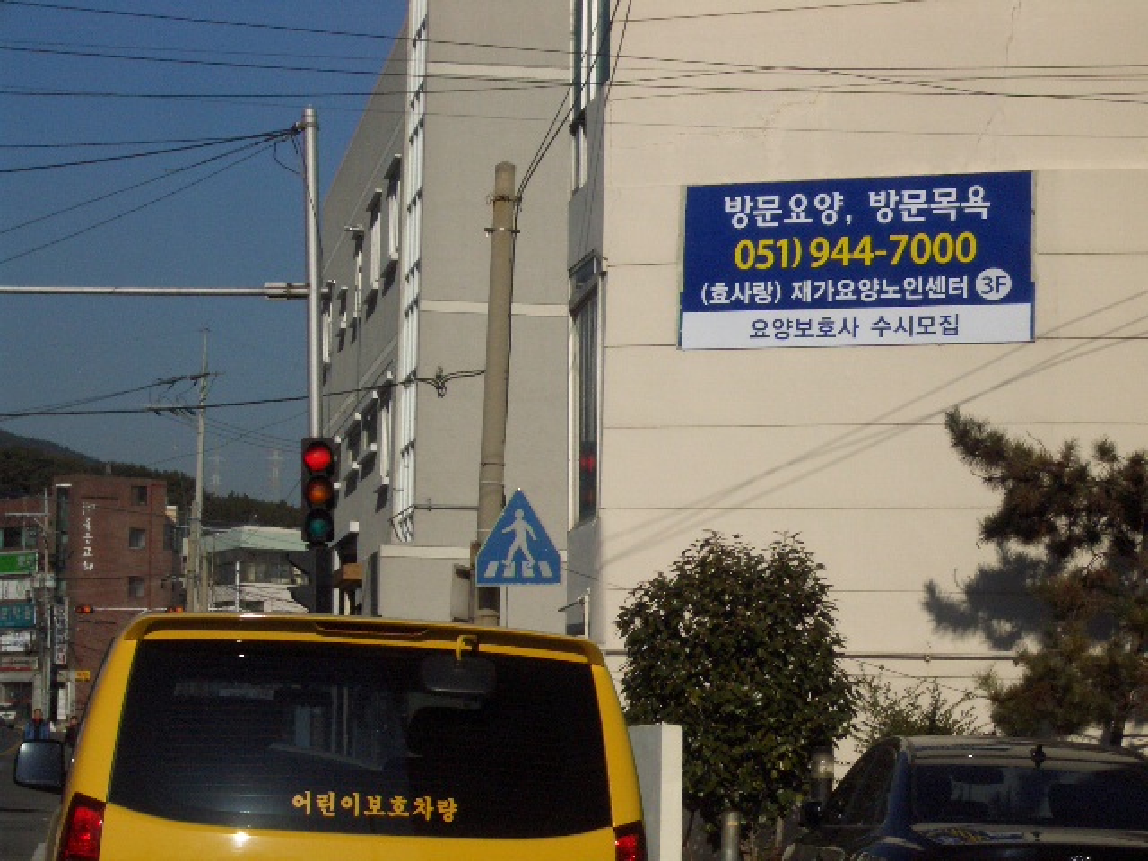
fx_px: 3482
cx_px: 574
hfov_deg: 18.7
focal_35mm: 105
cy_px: 430
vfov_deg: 14.1
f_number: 7.7
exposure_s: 1/1000
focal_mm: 17.4
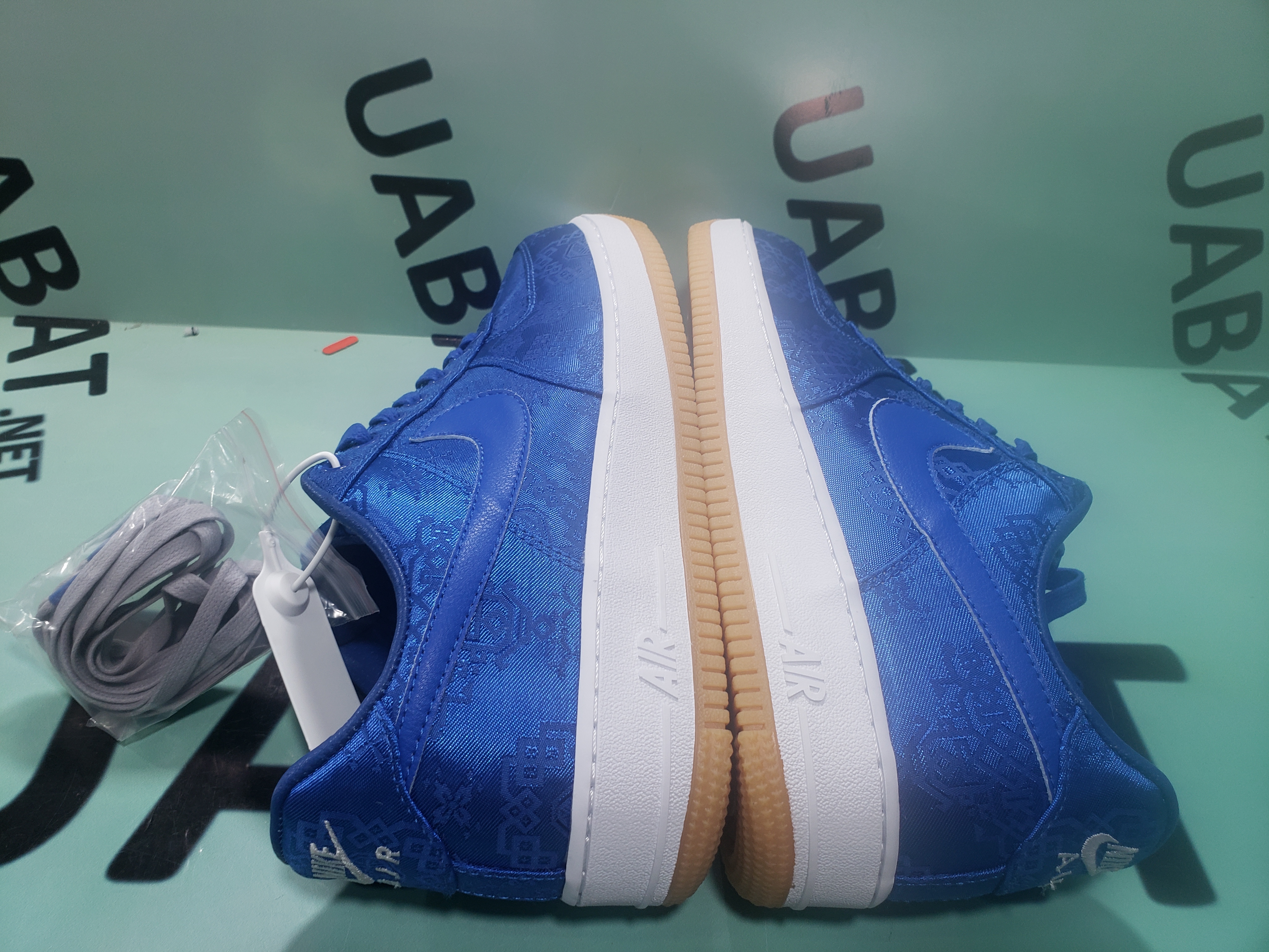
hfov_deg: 67.3
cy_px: 476
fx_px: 953
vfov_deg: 53.1
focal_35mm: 26
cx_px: 634
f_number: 1.5
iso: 80
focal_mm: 4.3
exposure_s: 1/50
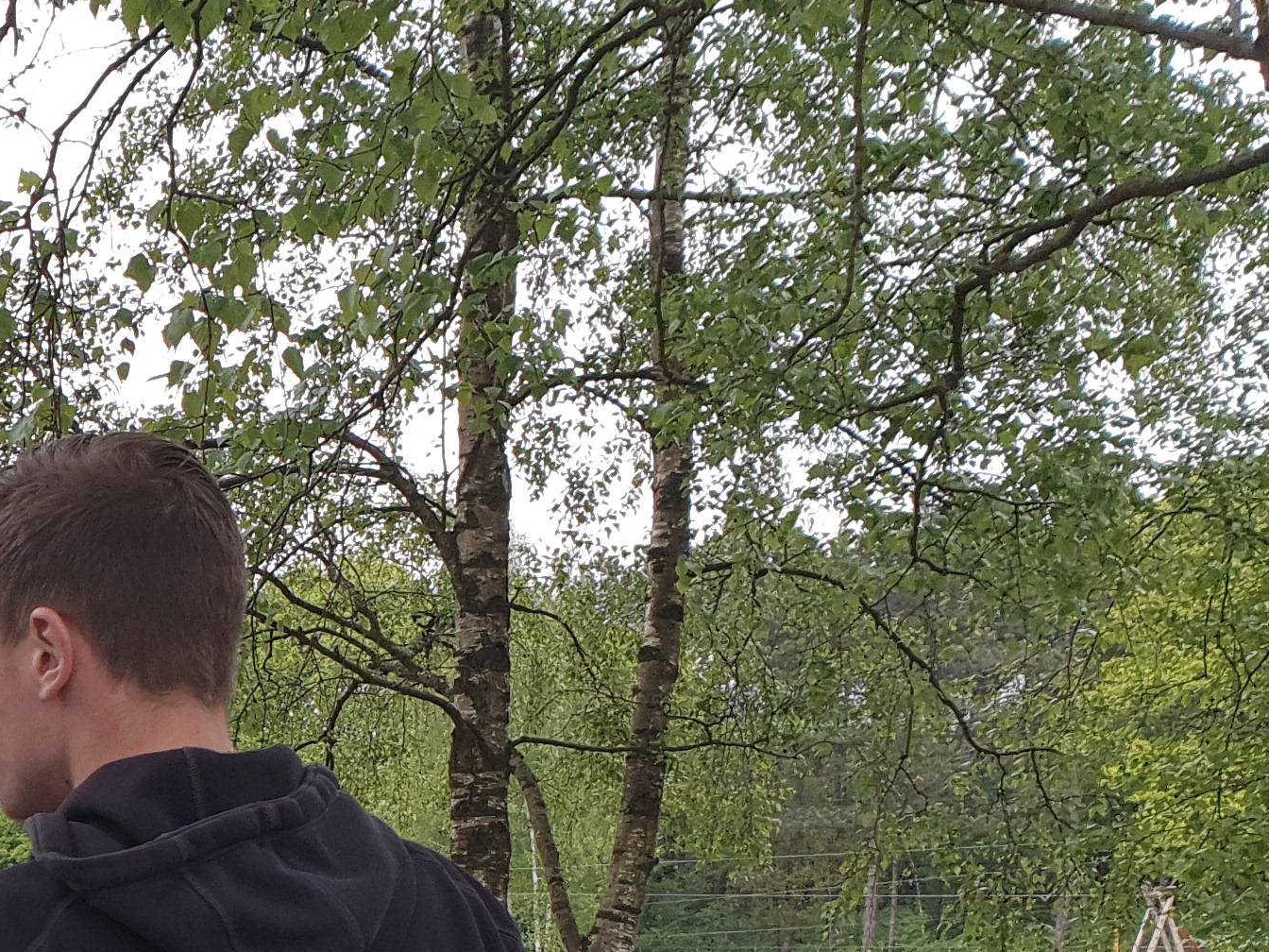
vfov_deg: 17.8
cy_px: 1190
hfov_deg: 21.9
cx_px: -482
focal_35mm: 78
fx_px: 2859
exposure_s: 1/408
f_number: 2.4
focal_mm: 4.3
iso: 50
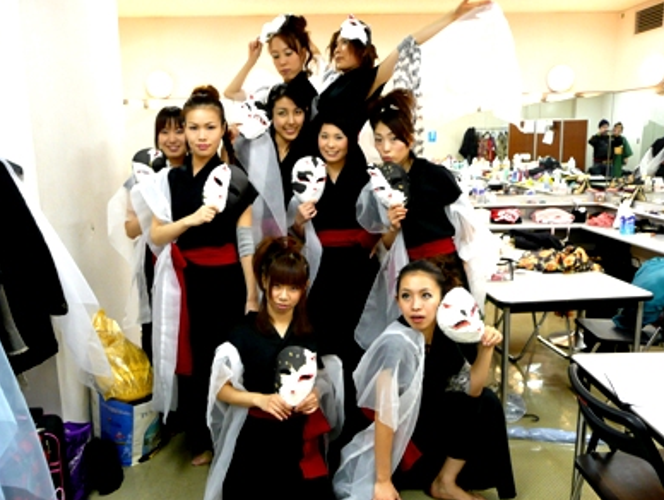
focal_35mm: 31
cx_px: 311
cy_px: 266
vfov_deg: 45.5
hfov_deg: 58.2
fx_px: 595
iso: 200
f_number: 3.3
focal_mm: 4.6
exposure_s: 1/8
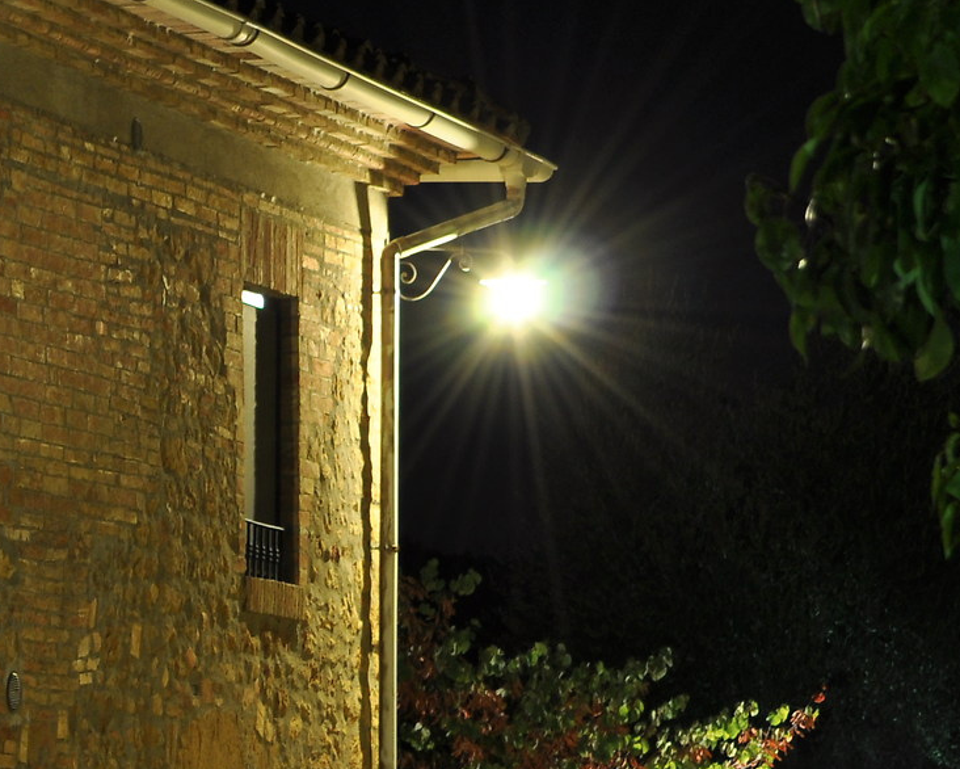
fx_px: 7205
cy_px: 633
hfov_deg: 7.5
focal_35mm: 254
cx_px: -437
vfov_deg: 6.1
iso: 200
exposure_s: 13
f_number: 7.1
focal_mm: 55
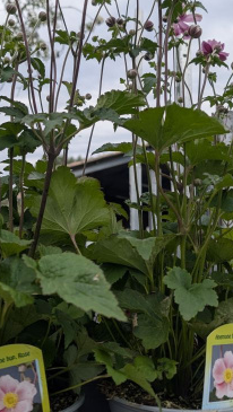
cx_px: 69
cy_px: 164
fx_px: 471
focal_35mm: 43
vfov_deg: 47.0
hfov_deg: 27.5
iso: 22
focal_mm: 6.9
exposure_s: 1/742
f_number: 1.68
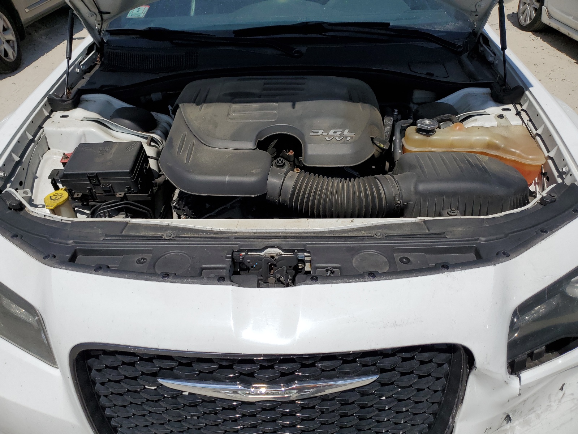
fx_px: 434
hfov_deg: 67.3
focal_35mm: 26
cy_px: 217
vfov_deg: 53.1
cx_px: 289
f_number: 1.5
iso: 50
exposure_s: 1/10000
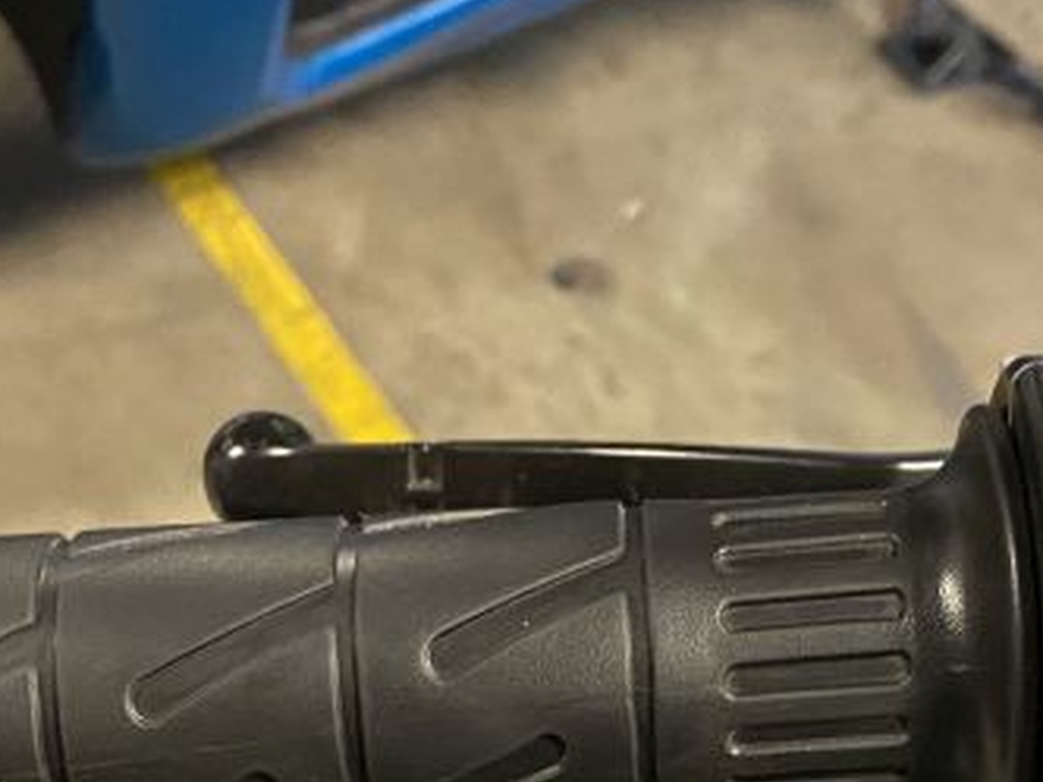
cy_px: 828
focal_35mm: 83
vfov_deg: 17.3
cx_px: 641
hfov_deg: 23.5
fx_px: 2501
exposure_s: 1/50
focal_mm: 4.25
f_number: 1.8
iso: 500
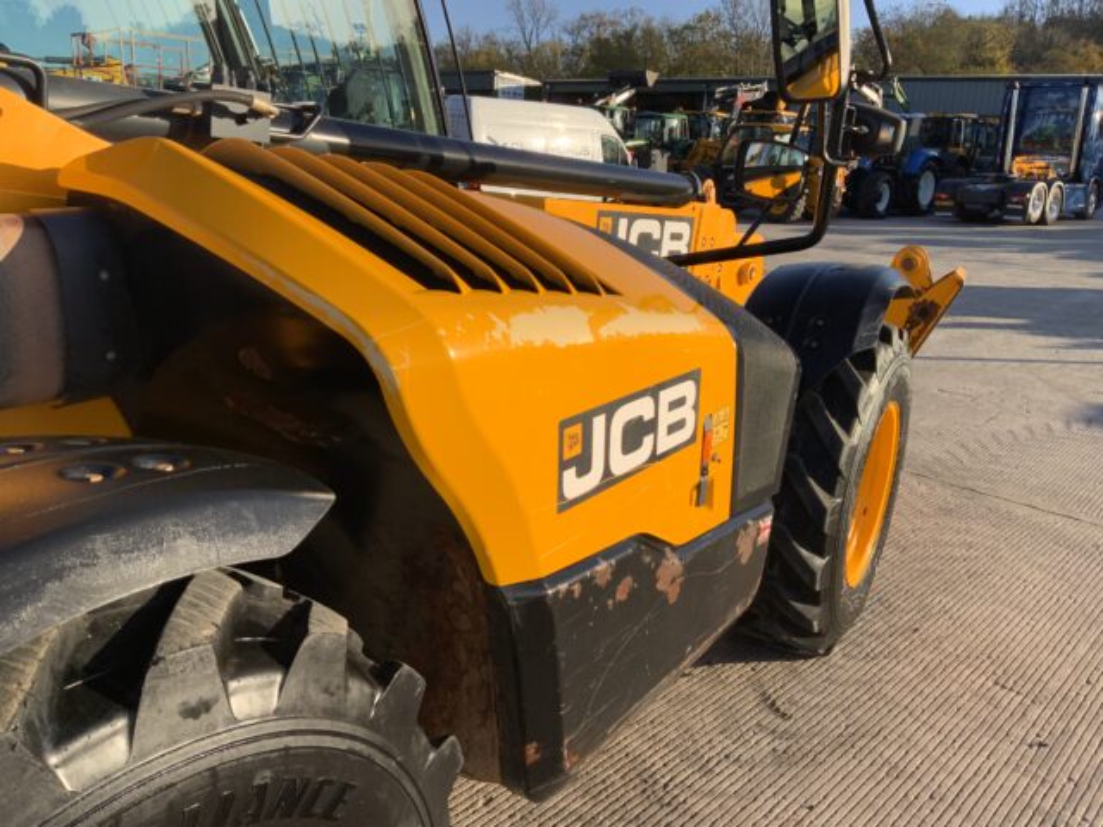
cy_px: 414
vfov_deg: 48.2
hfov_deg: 61.7
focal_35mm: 29
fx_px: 924
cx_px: 552
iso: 16
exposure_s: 1/1035
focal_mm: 3
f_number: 1.8
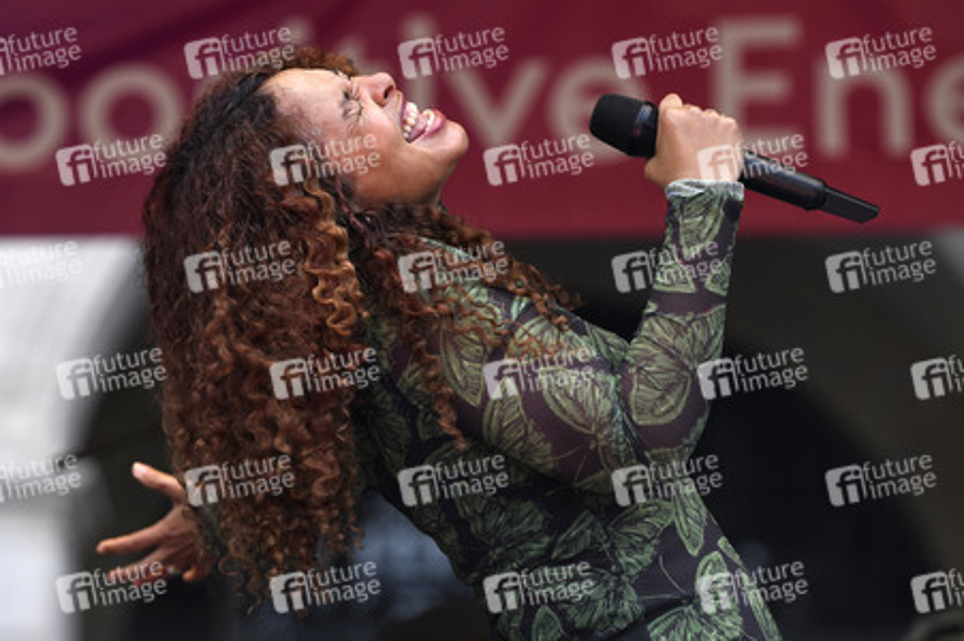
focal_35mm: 155
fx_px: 4147
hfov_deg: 13.3
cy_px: 320
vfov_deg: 8.8
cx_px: 482
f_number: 4.5
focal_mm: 155
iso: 640
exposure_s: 1/1600
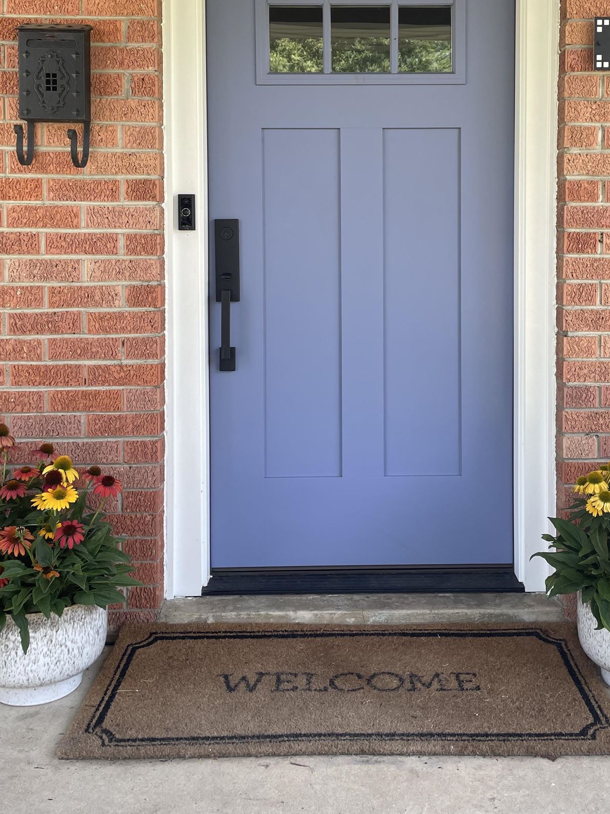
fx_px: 893
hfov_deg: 37.6
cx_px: 352
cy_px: 272
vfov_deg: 48.2
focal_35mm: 38
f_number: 1.6
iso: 40
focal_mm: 4.2
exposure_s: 1/121
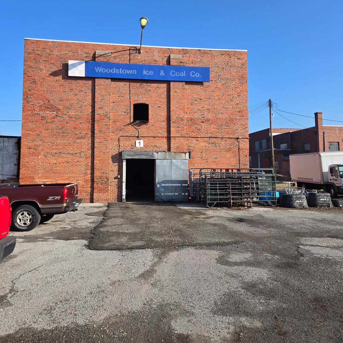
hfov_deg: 57.3
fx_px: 314
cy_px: 146
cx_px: 167
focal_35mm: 28
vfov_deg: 57.0
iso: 25
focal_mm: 5.4
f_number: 1.8
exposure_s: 1/1297
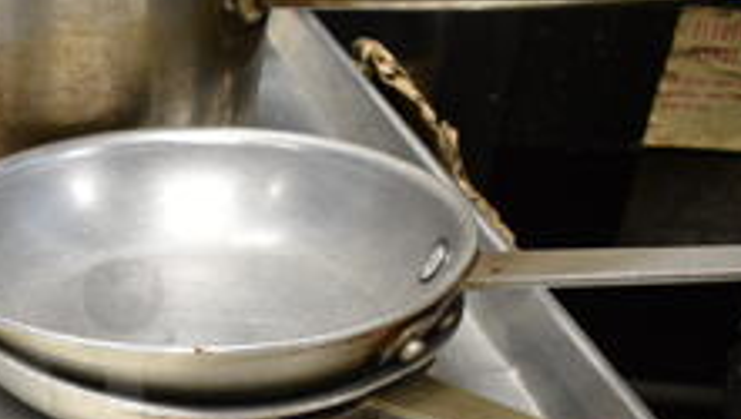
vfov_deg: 15.2
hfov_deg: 25.2
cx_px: -74
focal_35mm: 78
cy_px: 429
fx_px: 1535
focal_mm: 18
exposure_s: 1/30
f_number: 3.5
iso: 560
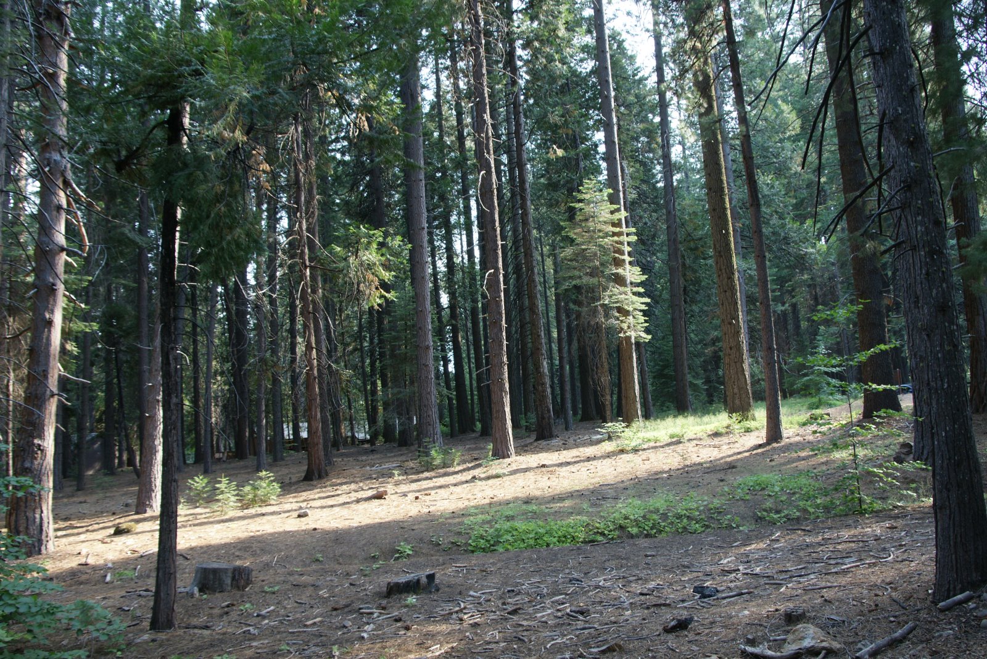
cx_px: 494
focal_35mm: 27
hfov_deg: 67.4
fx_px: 740
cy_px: 330
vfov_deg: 47.9
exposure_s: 1/50
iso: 200
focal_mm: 18
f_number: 5.6
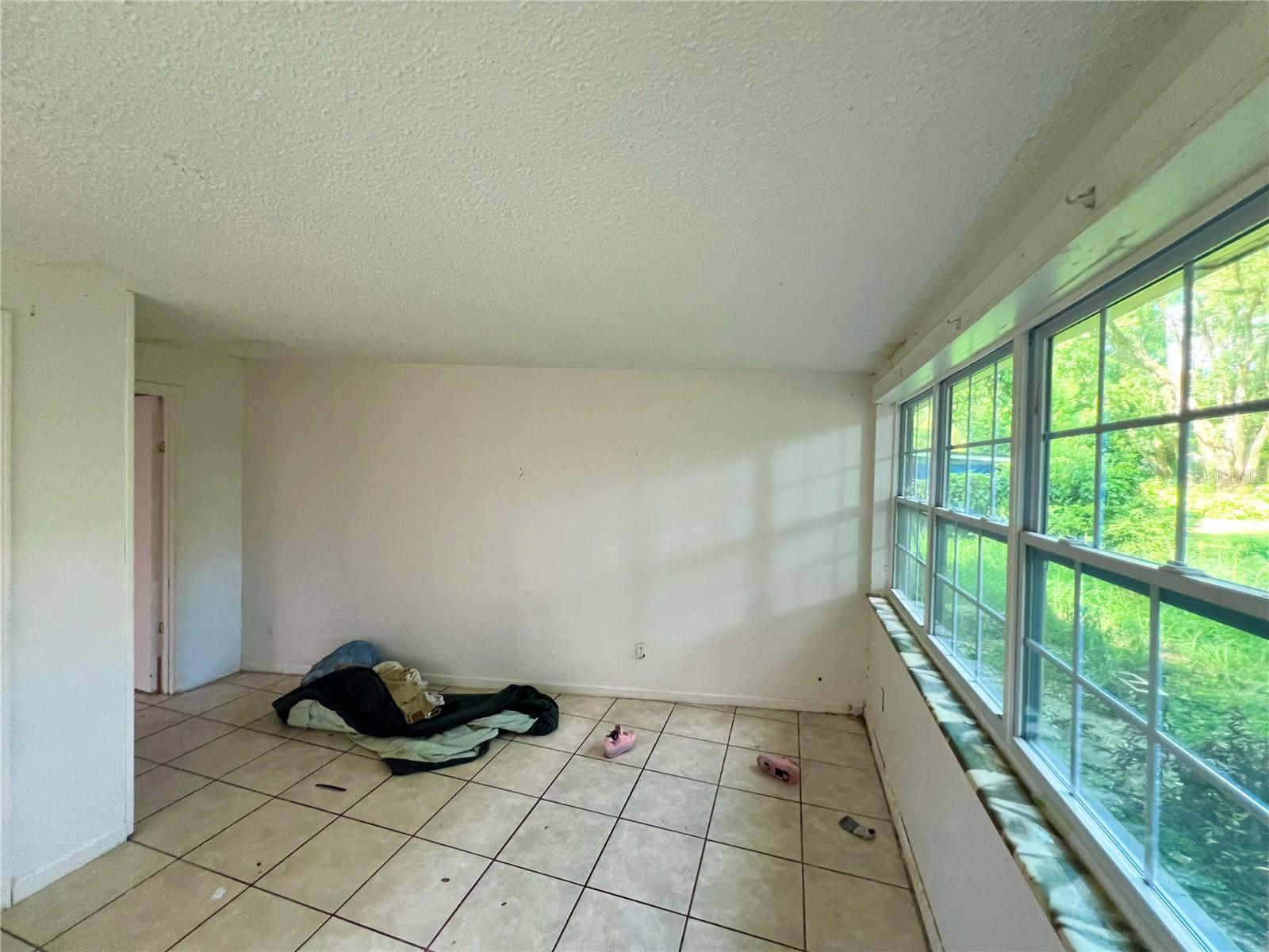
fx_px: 477
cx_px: 634
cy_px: 476
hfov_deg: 106.2
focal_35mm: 13
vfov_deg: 89.9
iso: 250
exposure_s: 1/98
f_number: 1.8
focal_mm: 1.57
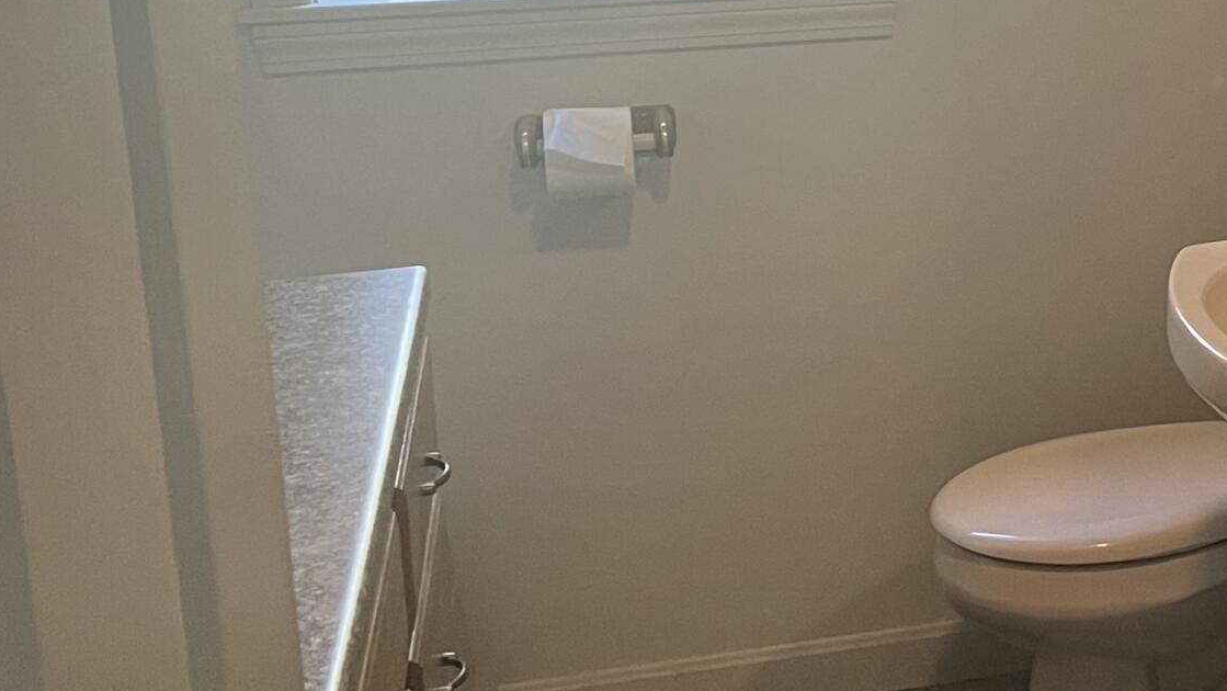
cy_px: 45
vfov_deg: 16.3
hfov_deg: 25.5
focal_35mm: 73
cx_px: 1527
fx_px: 2376
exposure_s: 1/60
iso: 400
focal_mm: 5.1
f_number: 1.6
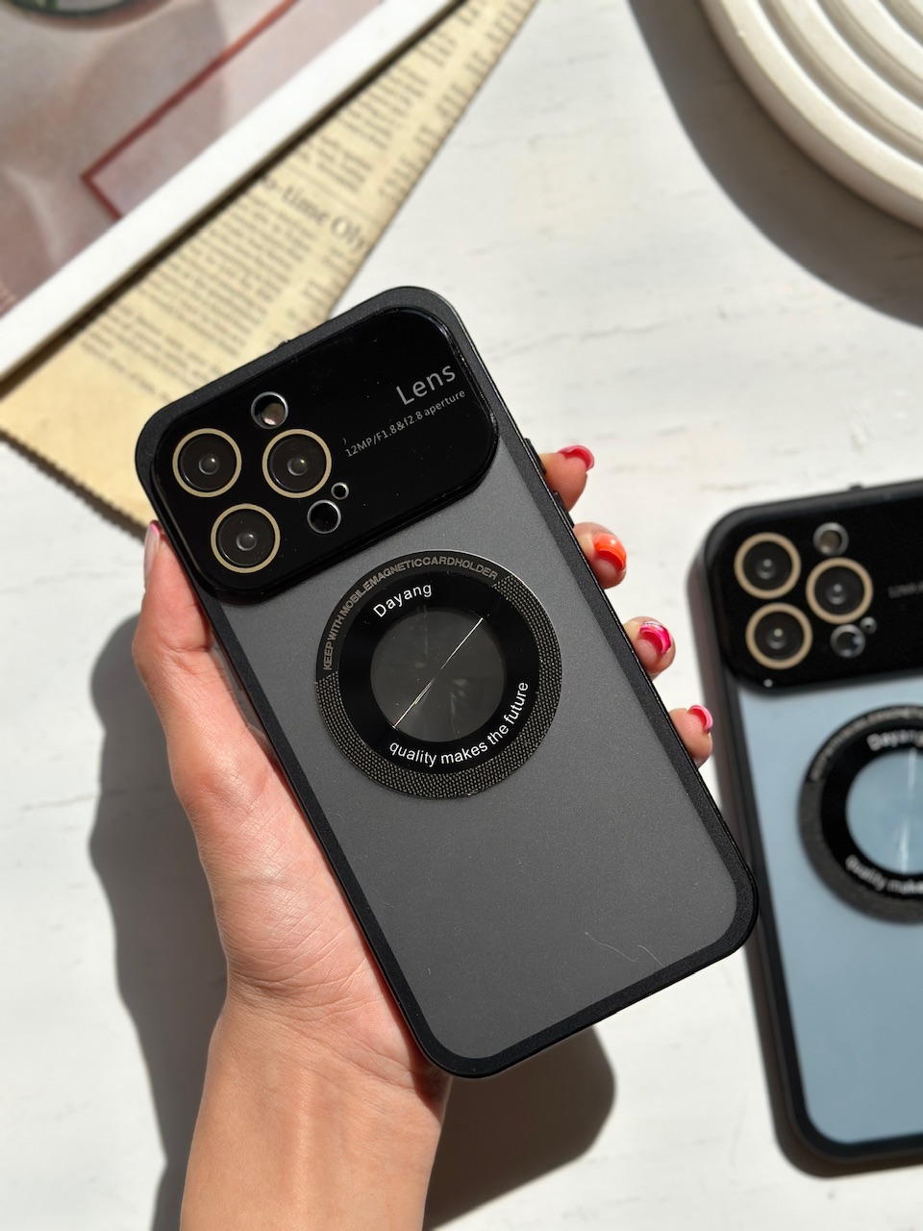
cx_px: 462
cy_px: 616
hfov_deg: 30.3
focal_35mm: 48
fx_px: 1706
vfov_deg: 39.7
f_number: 1.78
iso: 100
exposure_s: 1/9804
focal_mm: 6.86
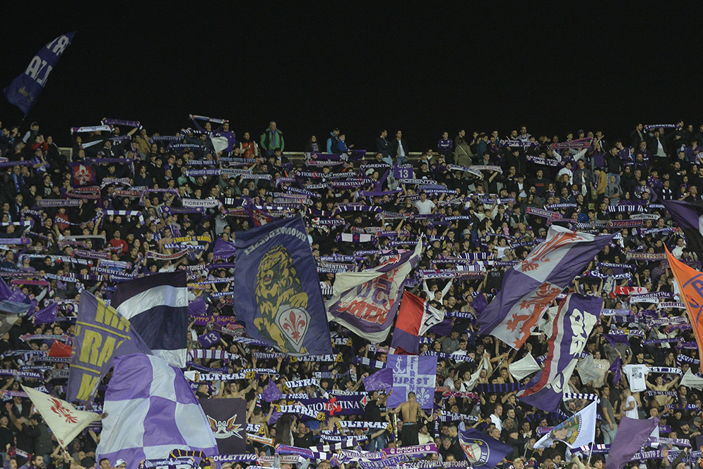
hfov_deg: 16.7
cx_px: 382
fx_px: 2401
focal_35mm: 123
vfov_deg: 11.1
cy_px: 246
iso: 3200
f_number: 4.8
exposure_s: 1/200
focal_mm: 102
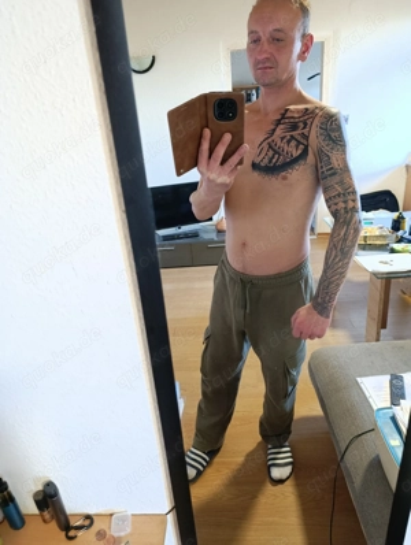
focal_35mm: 23
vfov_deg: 73.8
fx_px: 363
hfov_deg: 59.0
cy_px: 272
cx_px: 206
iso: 1010
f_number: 1.65
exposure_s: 1/33.3
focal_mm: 6.11
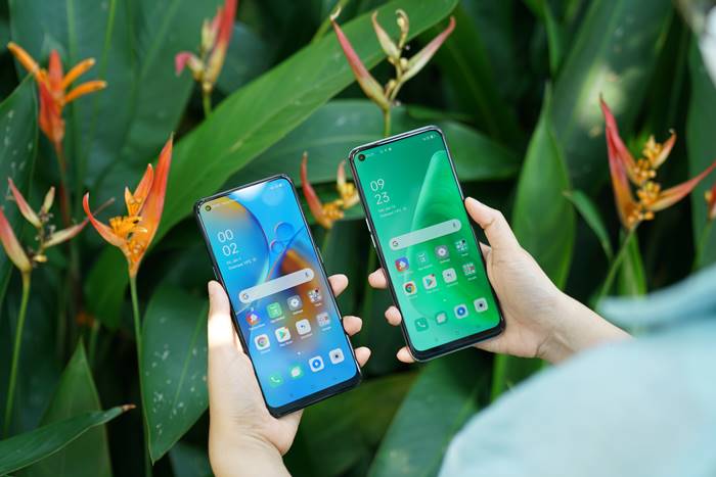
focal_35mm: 52
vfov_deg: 26.0
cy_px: 238
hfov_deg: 38.2
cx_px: 358
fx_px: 1034
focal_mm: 52
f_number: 2.8
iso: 160
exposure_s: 1/125
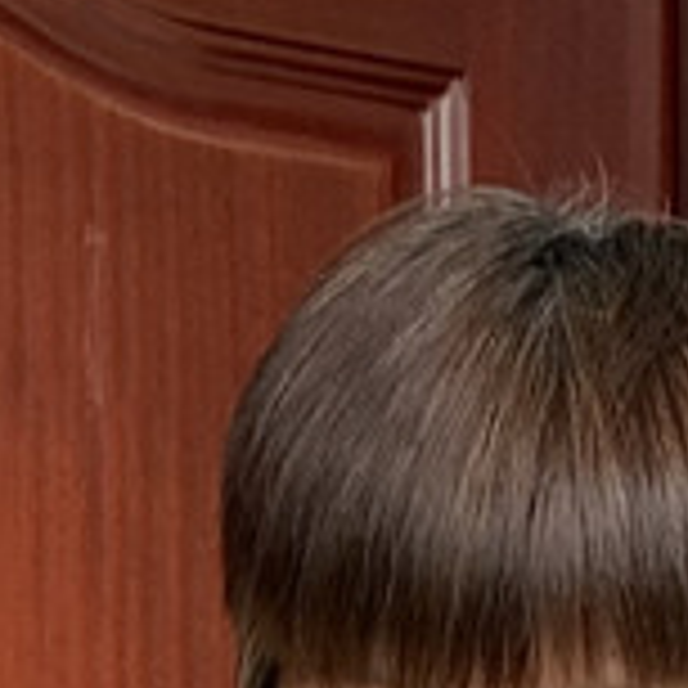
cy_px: 1639
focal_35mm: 225
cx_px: 292
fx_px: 5059
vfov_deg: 7.3
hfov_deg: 7.8
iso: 40
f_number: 1.8
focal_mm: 4.25
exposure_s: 1/121
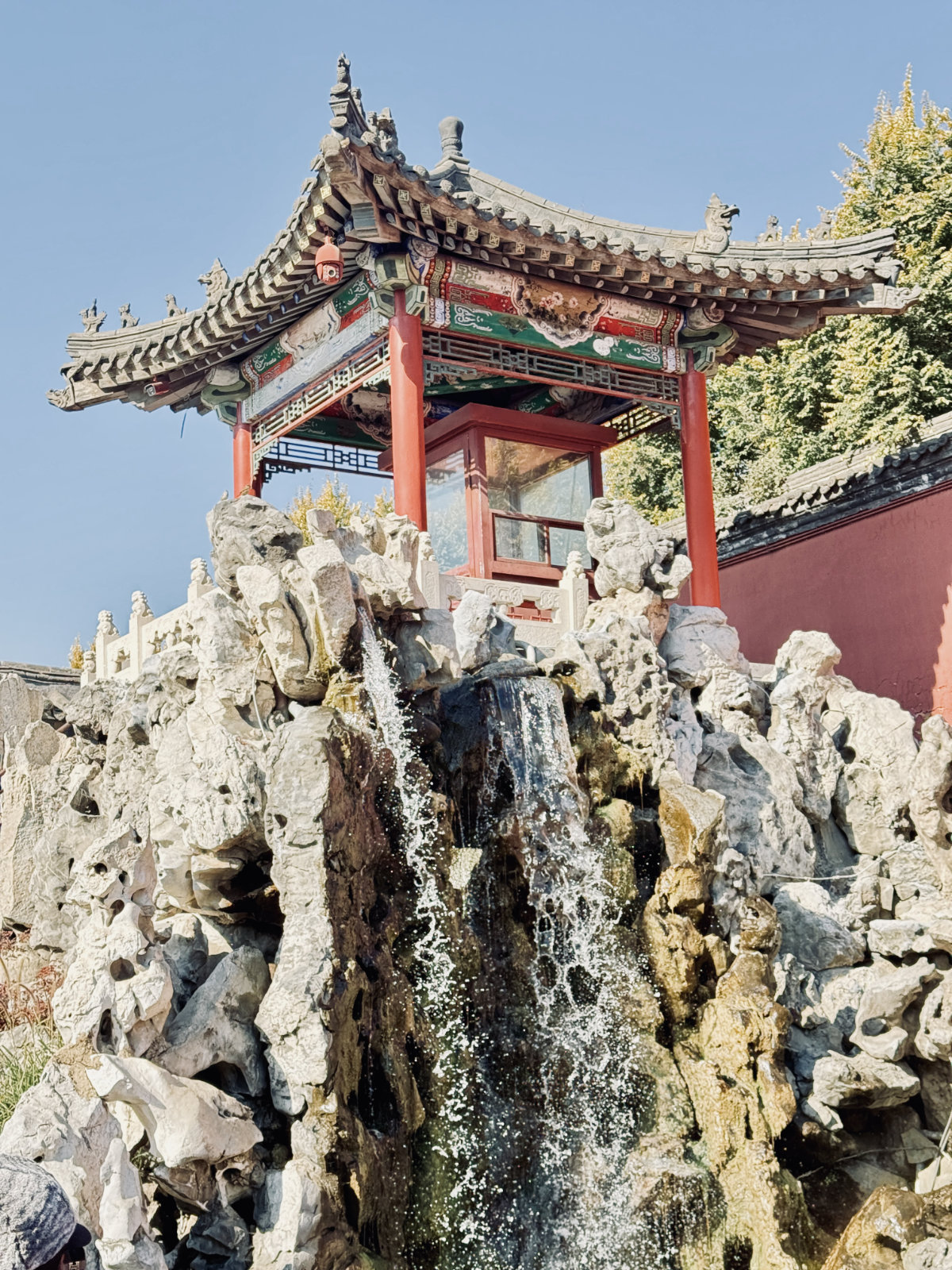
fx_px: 1760
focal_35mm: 48
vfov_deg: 39.7
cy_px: 635
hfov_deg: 30.3
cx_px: 476
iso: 100
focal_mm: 6.8
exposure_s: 1/557
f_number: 1.8
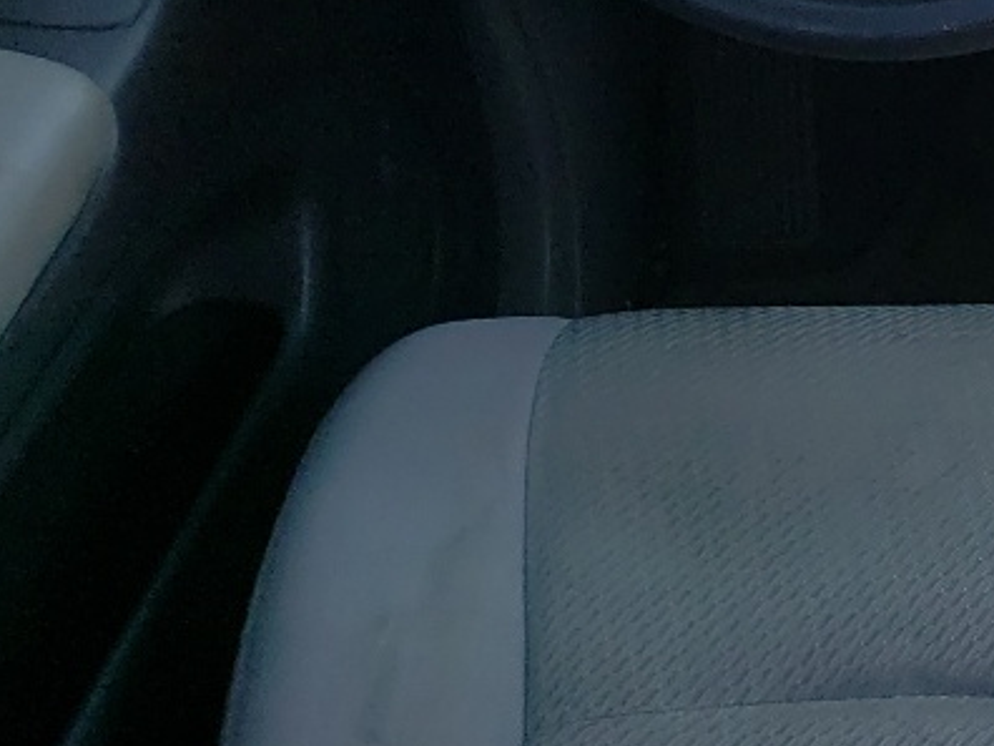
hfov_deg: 16.3
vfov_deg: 14.1
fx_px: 3015
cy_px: 399
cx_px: 1674
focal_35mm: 105
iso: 50
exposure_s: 1/909
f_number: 1.5
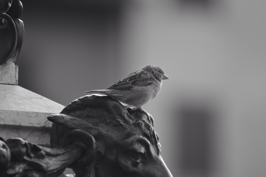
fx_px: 3322
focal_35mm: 450
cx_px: 133
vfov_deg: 3.0
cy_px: 88
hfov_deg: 4.6
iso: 200
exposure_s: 1/160
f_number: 5.6
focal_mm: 300
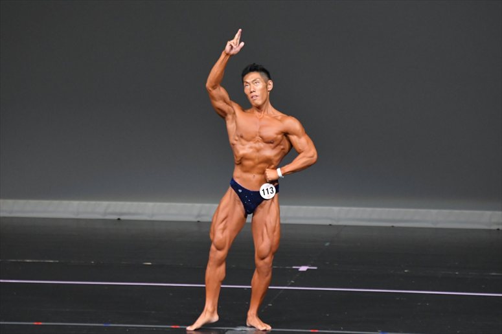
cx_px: 251
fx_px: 4390
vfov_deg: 4.4
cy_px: 167
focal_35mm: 315
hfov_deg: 6.5
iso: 4000
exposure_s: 1/400
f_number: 5.6
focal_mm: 210
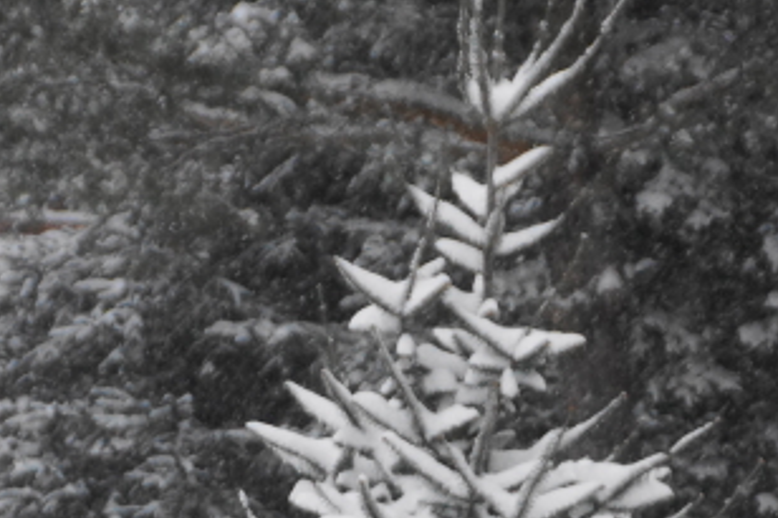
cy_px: 627
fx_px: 12614
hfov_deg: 3.5
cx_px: 457
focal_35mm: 584
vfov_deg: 2.3
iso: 1000
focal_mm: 120
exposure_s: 1/200
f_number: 5.6
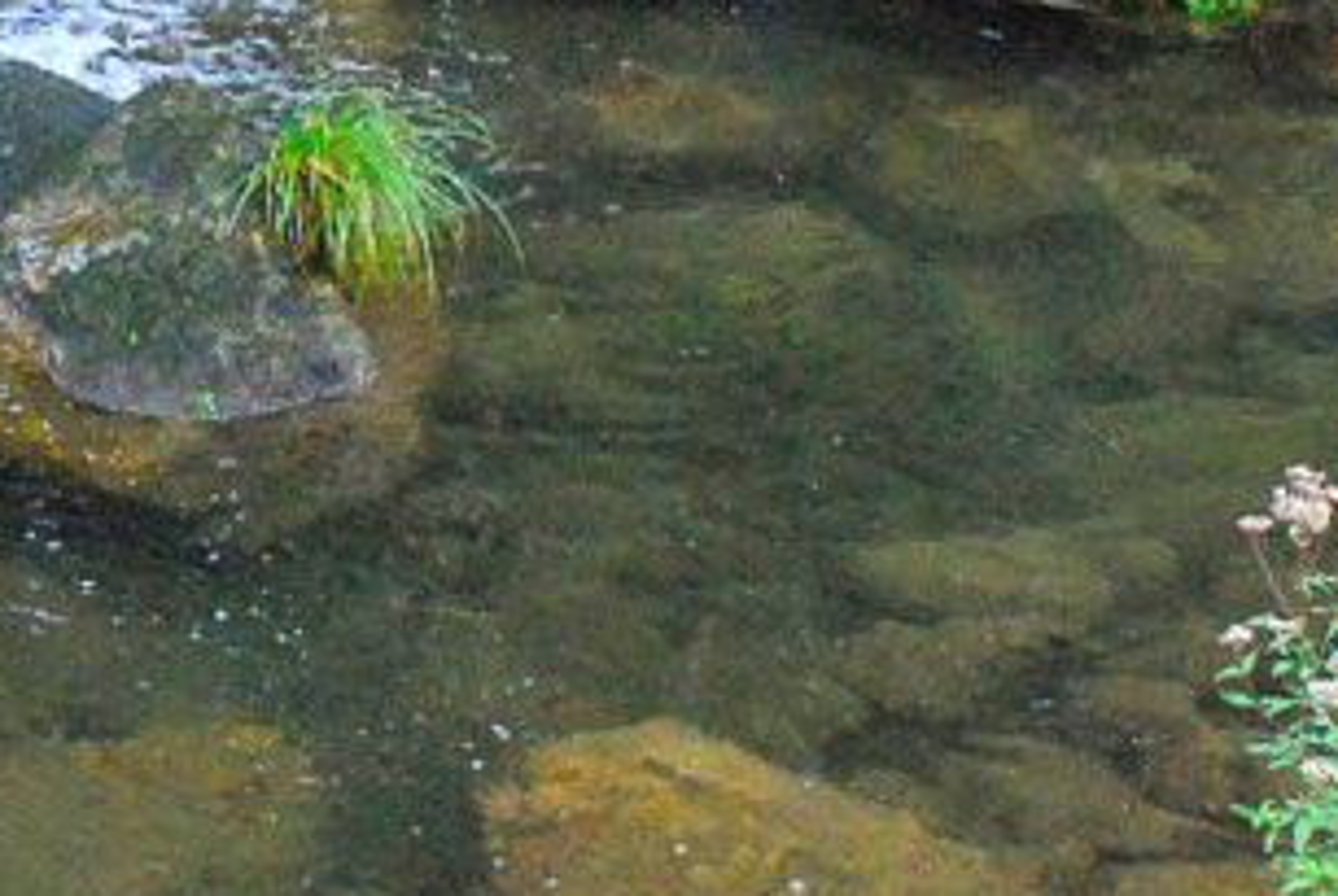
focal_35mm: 157
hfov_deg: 12.7
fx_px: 5847
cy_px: 229
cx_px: -350
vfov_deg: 8.8
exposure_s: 1/125
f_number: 5.6
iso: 1000
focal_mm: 25
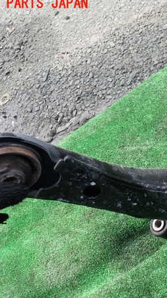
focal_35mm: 37
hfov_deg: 29.7
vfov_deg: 54.0
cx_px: 168
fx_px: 292
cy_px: 147
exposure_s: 1/250
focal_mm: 4.5
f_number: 2.8
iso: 100
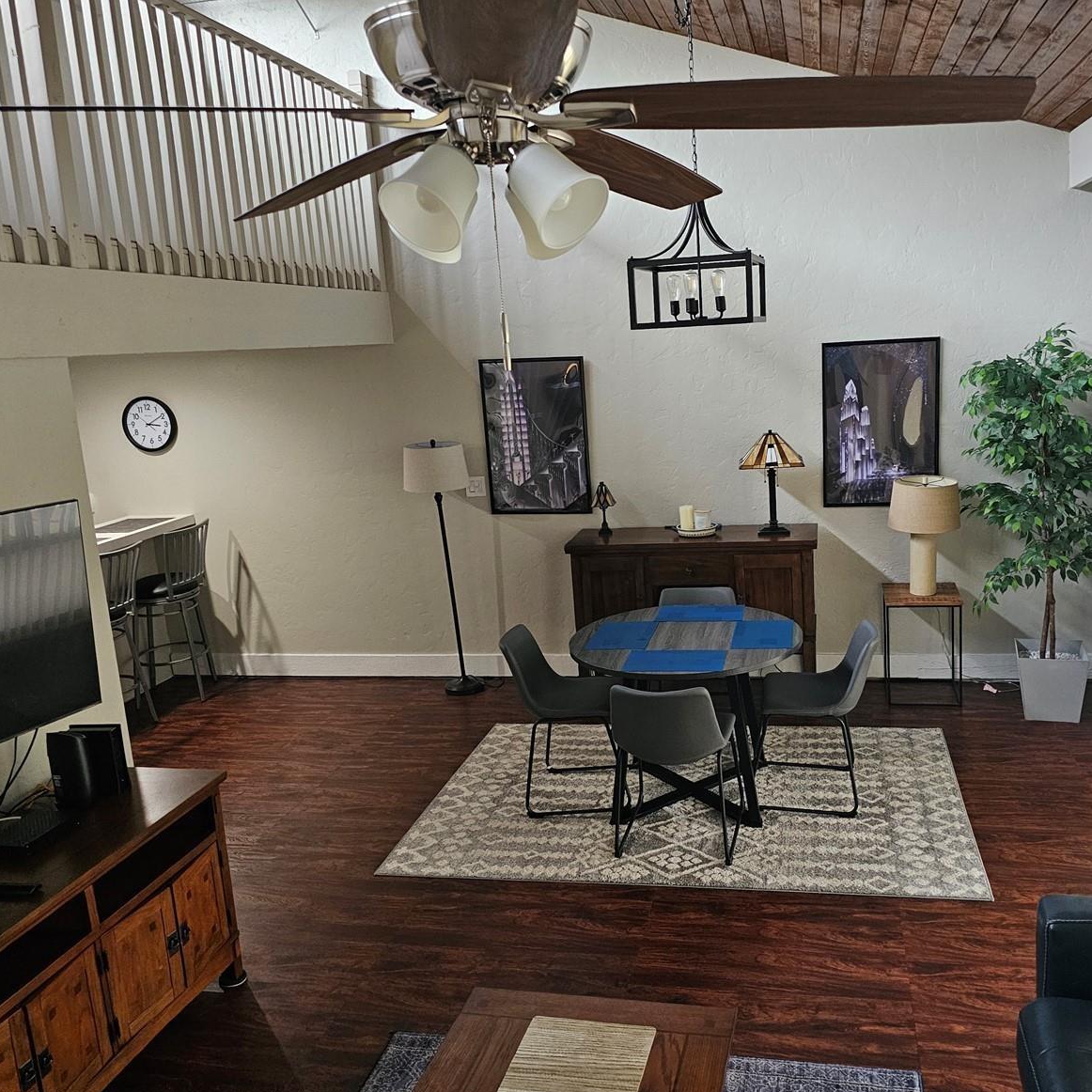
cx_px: 674
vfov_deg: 57.3
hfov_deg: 56.7
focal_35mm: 28
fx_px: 999
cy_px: 533
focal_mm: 6.3
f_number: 1.7
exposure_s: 1/170
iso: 800
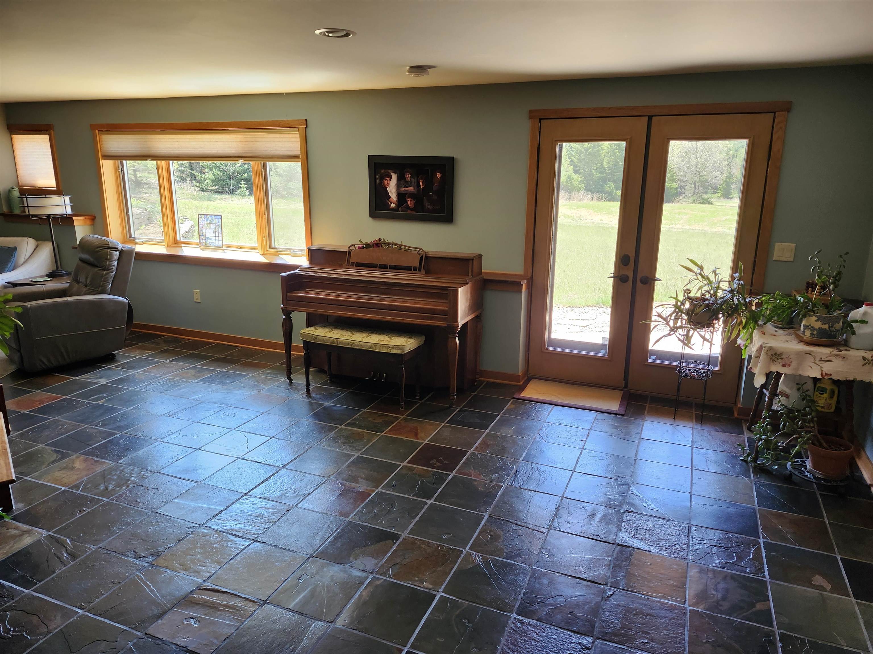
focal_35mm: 23
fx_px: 580
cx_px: 436
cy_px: 327
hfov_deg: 73.9
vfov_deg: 58.9
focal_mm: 5.54
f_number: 1.8
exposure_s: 1/120
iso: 200
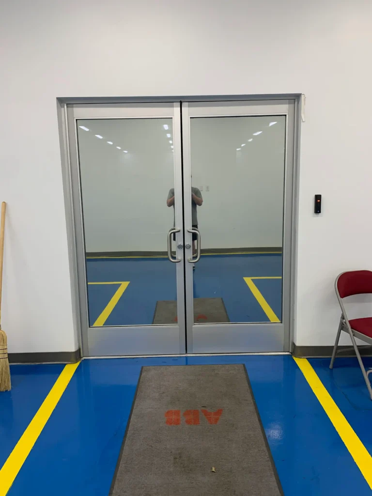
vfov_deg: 67.3
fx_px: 373
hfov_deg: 53.1
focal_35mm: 26
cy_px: 248
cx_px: 186
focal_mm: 4.25
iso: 64
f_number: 1.8
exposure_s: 1/120
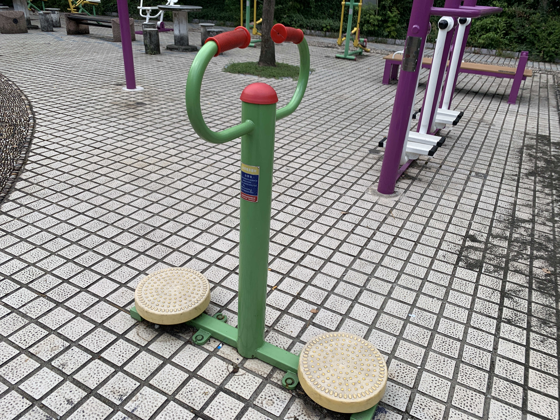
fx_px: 421
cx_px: 280
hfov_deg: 67.3
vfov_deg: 53.1
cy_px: 210
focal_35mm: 26
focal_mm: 4.25
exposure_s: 1/1250
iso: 25
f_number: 1.8
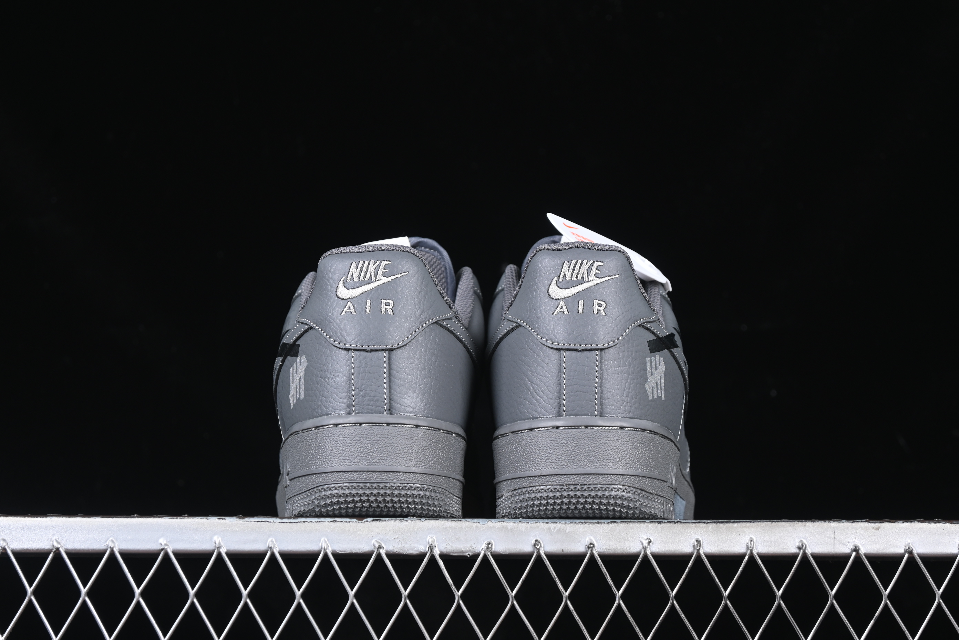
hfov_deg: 27.0
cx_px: 480
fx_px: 1998
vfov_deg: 18.2
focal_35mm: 75
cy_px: 320
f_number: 6.3
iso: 160
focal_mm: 50
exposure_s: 1/60
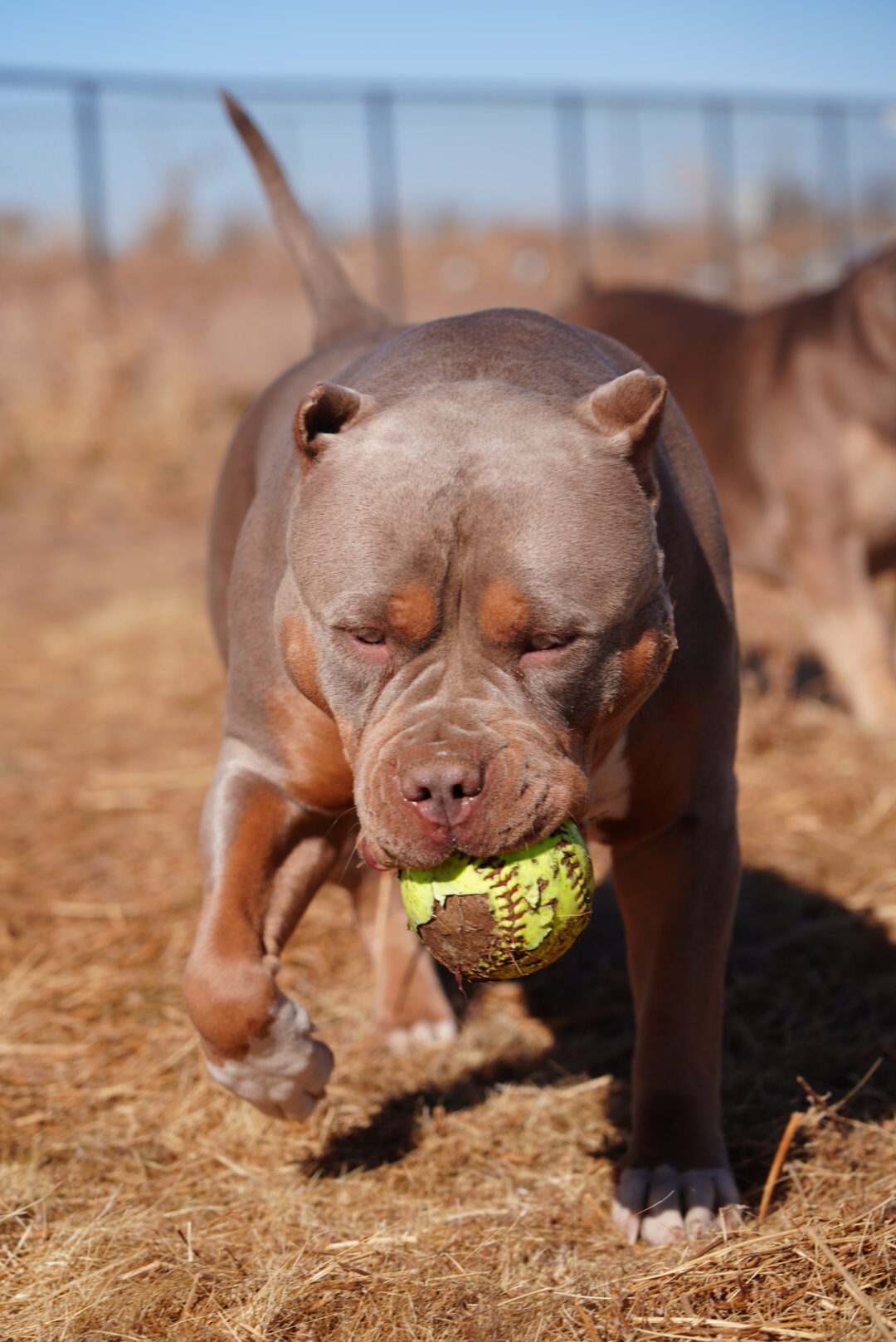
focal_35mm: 105
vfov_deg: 19.4
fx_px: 3913
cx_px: 448
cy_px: 671
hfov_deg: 13.1
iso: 100
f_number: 5
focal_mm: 105
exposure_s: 1/800
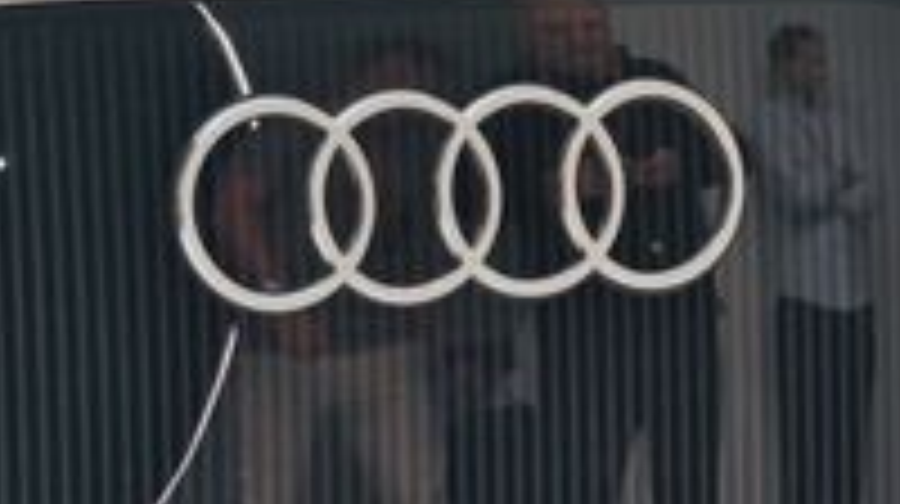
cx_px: 405
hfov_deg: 7.3
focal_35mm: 297
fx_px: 7080
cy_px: 644
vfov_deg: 4.1
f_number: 2.6
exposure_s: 1/48.8
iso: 400
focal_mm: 25.1
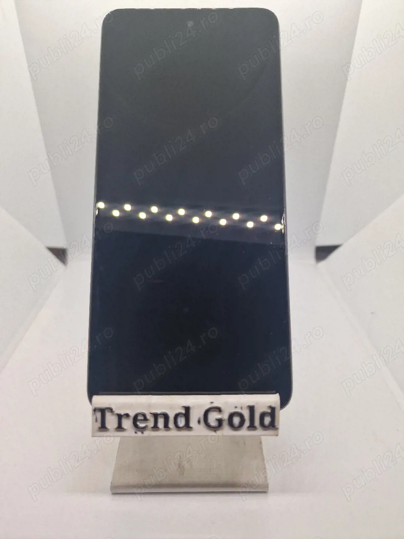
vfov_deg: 73.9
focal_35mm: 23
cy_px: 270
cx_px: 202
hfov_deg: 58.9
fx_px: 358
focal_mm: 6.4
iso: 50
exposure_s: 1/120
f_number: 1.8
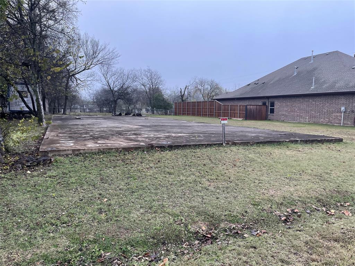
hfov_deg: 69.4
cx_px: 178
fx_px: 256
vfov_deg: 54.9
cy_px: 133
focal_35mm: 25
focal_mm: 5.1
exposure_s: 1/121
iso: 80
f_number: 1.6
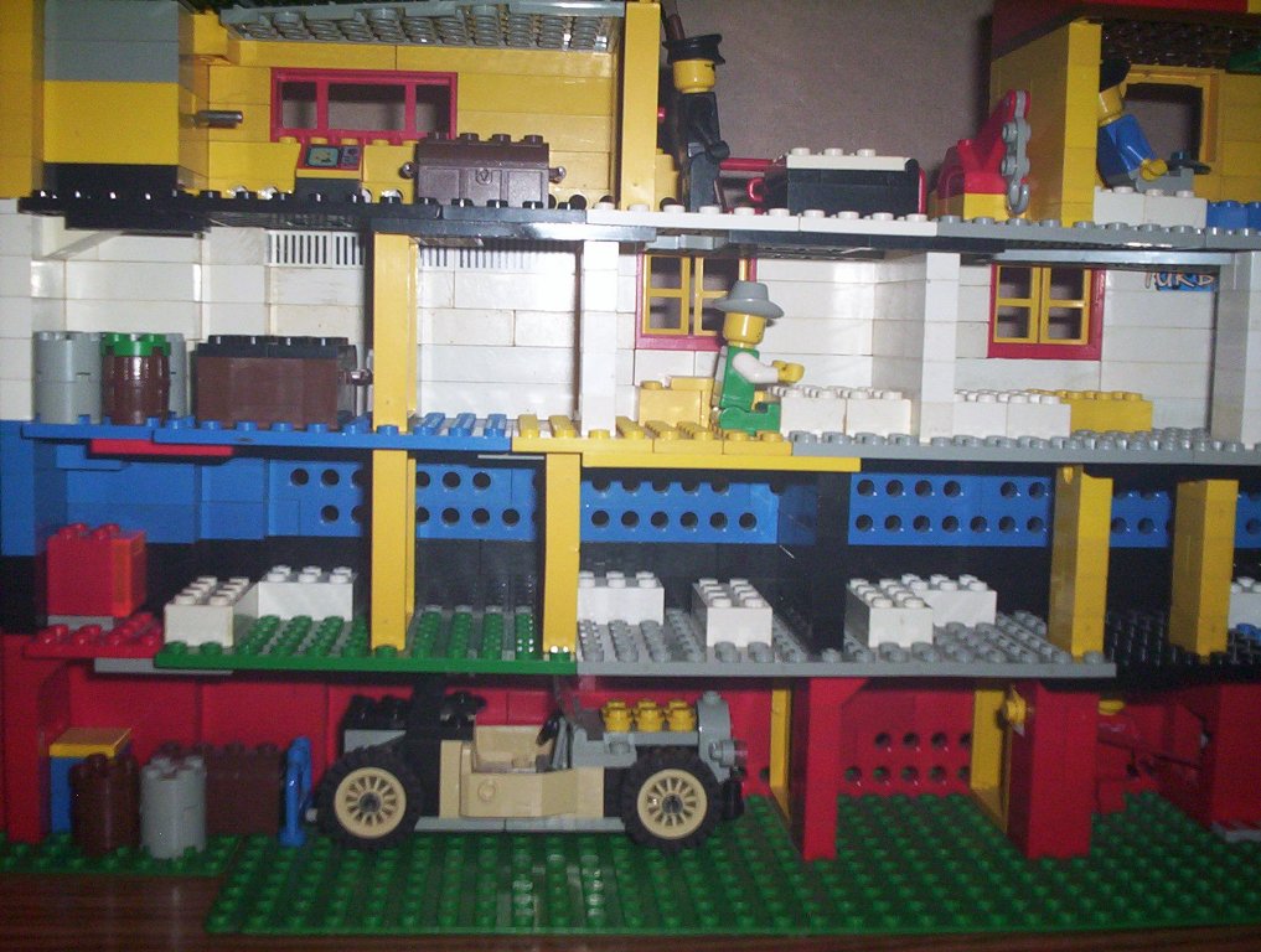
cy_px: 476
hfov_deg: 48.9
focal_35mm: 38
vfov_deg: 37.9
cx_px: 630
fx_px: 1388
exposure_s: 1/60
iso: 140
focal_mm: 4.99
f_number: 4.5
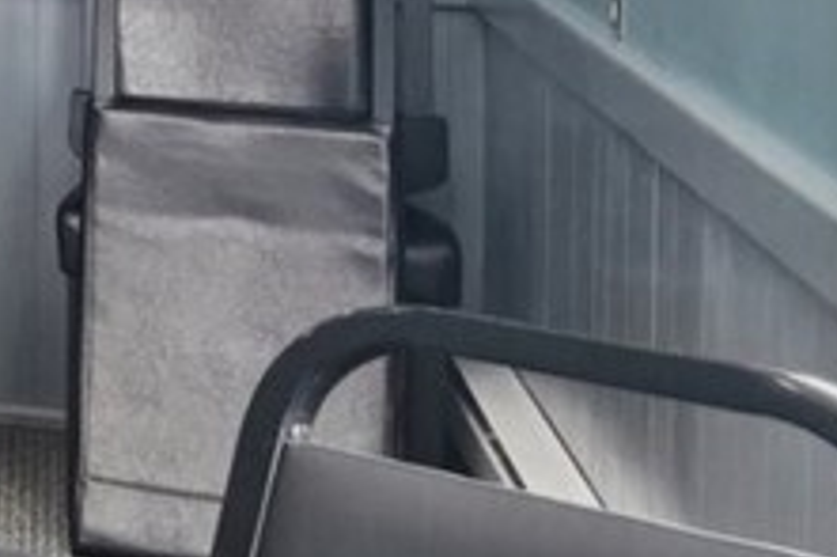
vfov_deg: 10.8
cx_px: -1926
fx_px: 2858
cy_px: -256
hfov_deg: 10.1
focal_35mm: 123
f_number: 8
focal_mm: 16
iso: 1600
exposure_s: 1/60
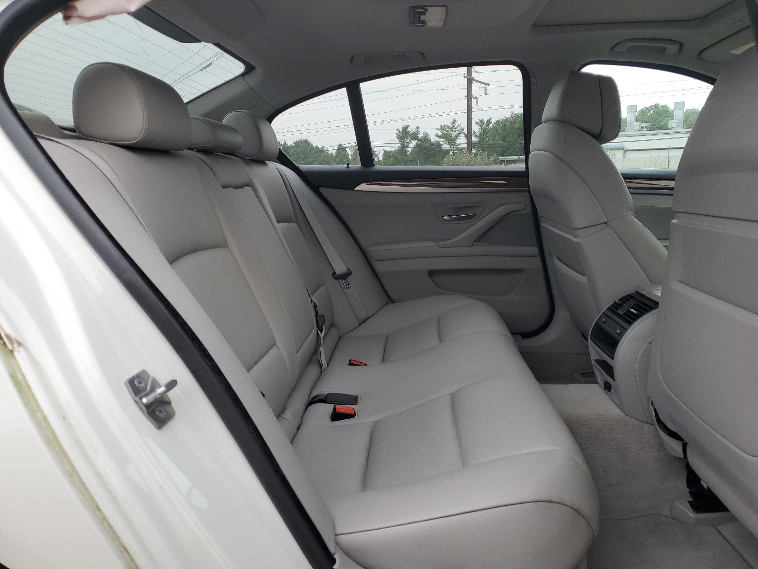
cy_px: 284
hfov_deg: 67.3
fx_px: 569
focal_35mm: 26
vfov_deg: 53.1
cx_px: 379
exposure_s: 1/417
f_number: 1.5
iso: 50
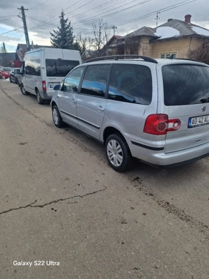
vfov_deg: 73.9
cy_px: 140
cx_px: 104
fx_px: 185
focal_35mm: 23
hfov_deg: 58.9
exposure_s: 1/217
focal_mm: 6.4
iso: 50
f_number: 1.8
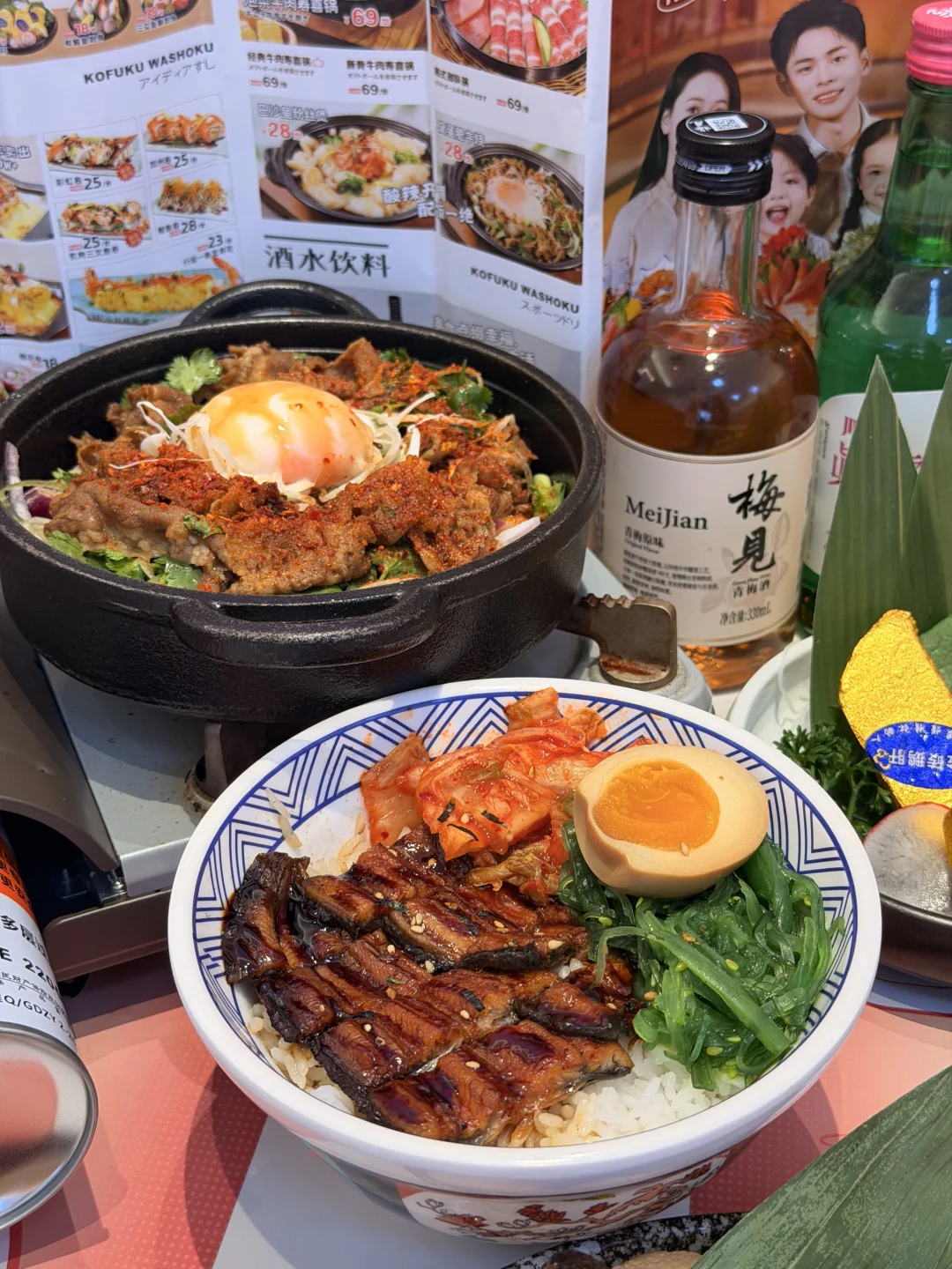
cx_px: 476
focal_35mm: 48
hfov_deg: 30.3
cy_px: 634
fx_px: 1760
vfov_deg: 39.7
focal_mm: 6.76
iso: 80
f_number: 1.78
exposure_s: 1/50
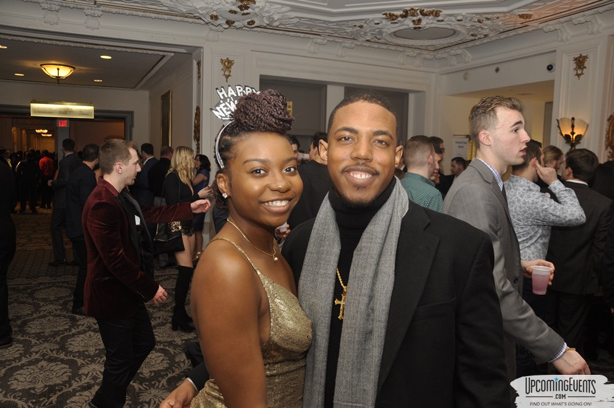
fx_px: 460
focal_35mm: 27
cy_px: 204
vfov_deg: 47.8
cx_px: 307
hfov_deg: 67.4
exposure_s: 1/60
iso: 400
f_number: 5
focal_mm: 18
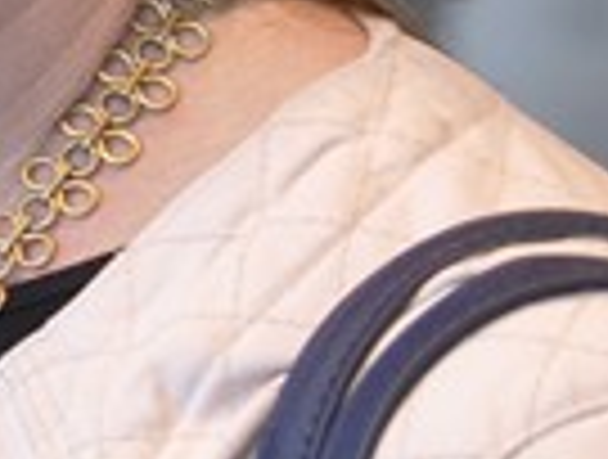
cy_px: -634
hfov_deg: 6.0
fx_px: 5248
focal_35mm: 298
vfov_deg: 4.9
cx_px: -1356
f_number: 5
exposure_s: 1/25
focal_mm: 28
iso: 400
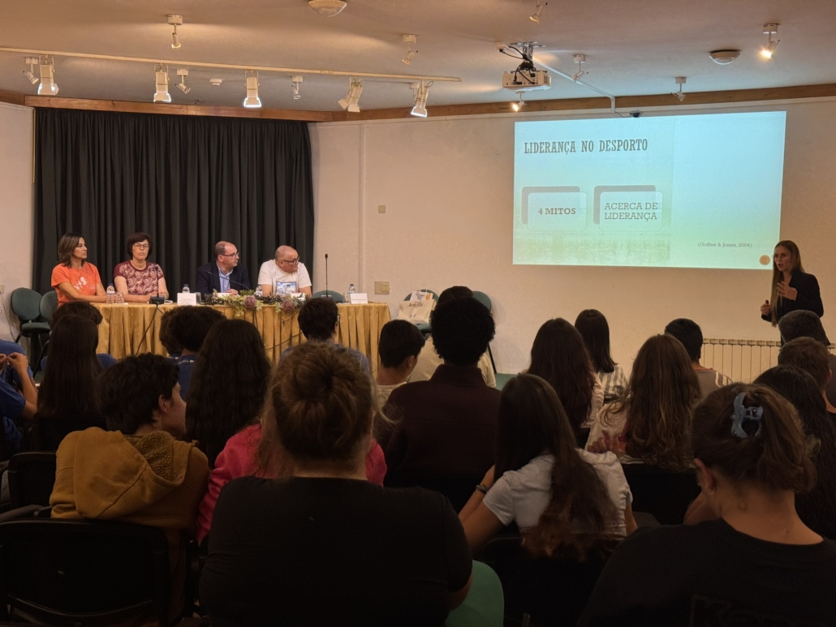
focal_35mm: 48
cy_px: 314
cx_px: 418
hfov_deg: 39.6
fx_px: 1160
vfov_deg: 30.3
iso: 50
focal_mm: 6.76
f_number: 1.78
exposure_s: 1/50
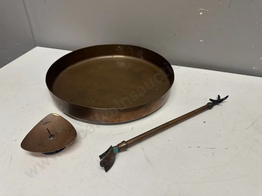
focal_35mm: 24
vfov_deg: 56.8
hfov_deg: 71.6
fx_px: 182
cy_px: 98
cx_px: 131
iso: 100
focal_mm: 6.86
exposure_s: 1/100
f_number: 1.78
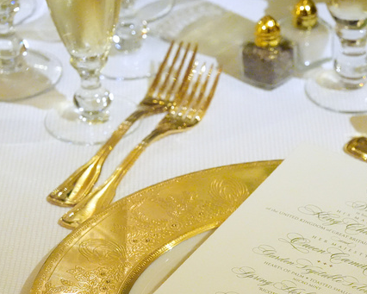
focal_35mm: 158
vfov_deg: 9.7
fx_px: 1717
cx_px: 345
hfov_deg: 12.1
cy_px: 257
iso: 12800
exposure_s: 1/60
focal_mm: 70
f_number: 5.6
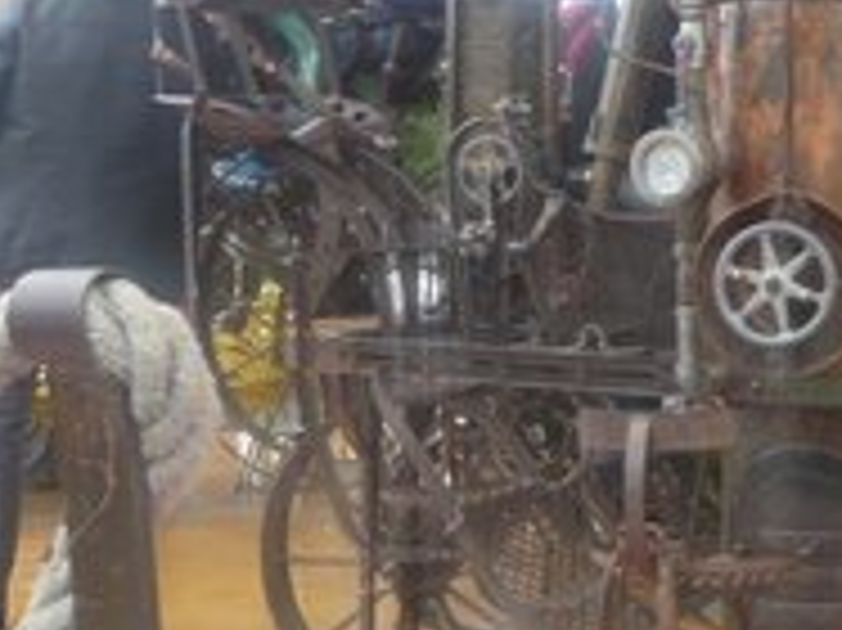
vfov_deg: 20.3
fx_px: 1750
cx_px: 968
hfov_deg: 24.8
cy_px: 189
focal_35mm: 72
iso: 100
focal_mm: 4.6
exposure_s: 1/160
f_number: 2.8
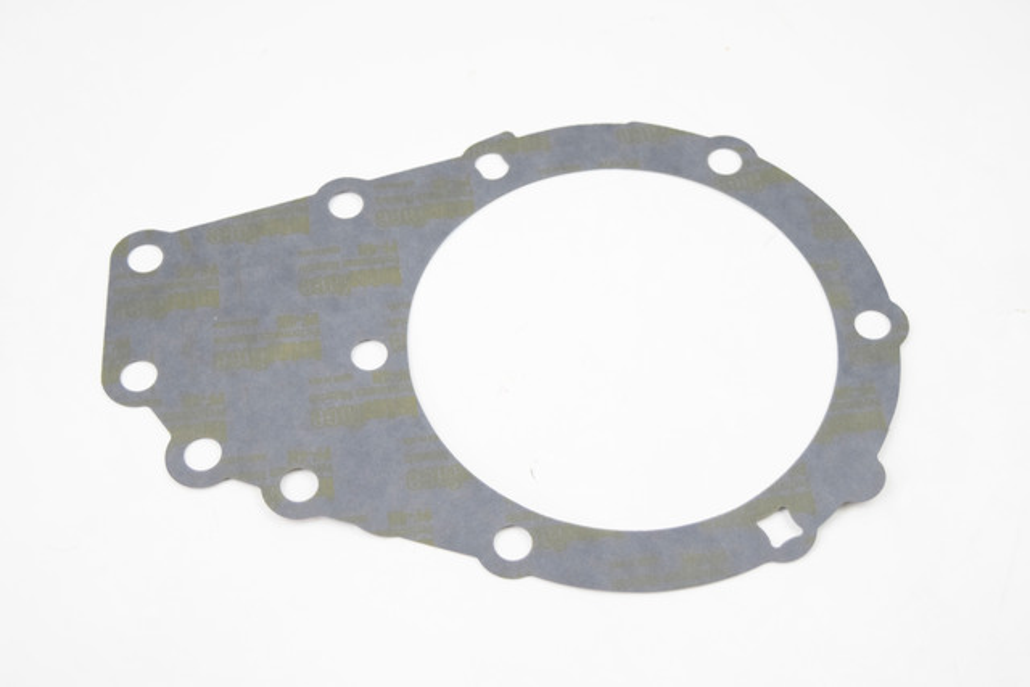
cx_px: 515
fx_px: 1717
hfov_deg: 33.4
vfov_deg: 22.6
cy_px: 344
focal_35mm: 60
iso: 2200
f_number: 4.8
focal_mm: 40
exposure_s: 1/60
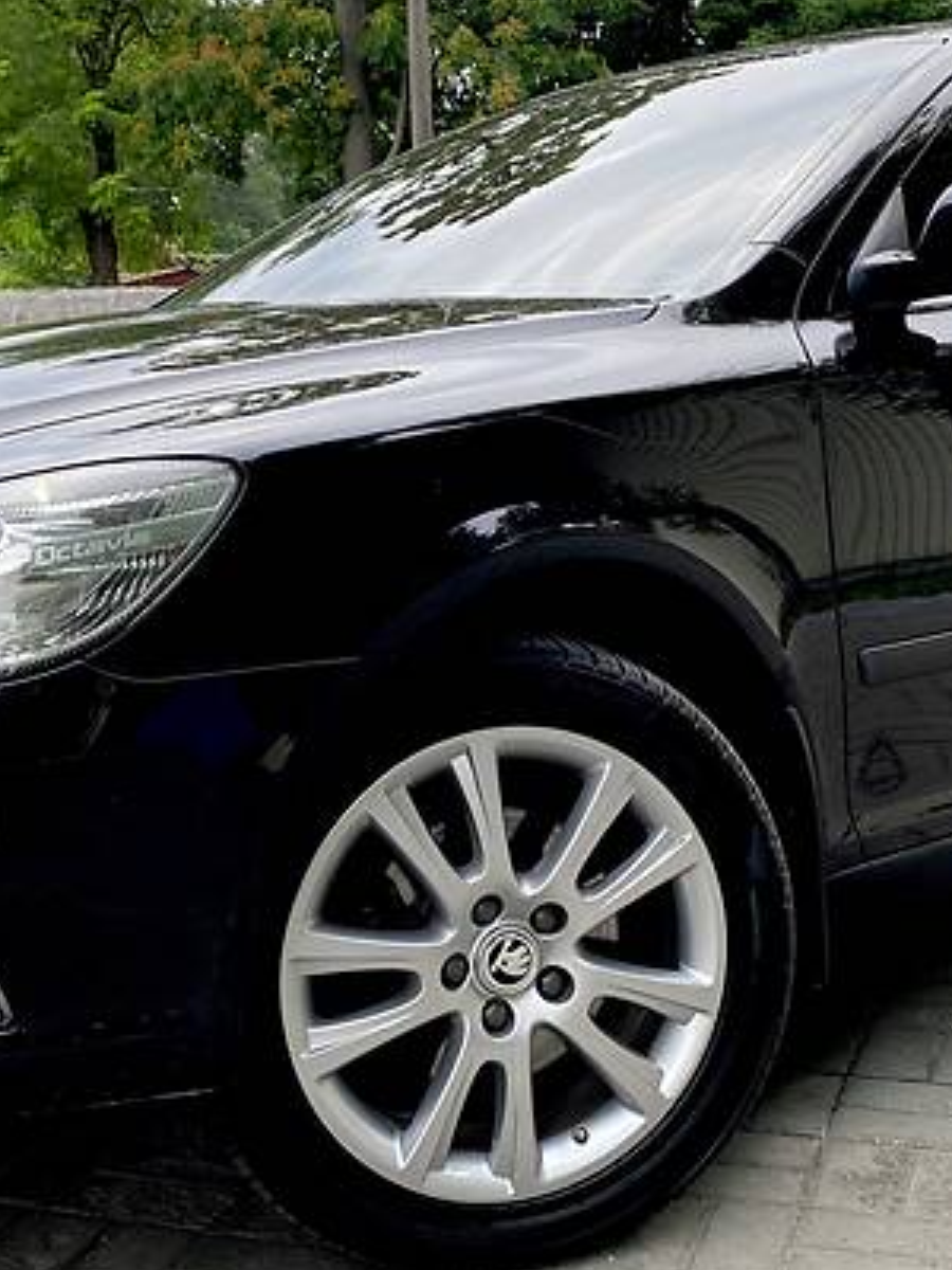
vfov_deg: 36.4
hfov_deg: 28.0
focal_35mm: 52
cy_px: 413
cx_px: 543
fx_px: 1907
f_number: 1.8
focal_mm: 4.2
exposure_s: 1/409
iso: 32
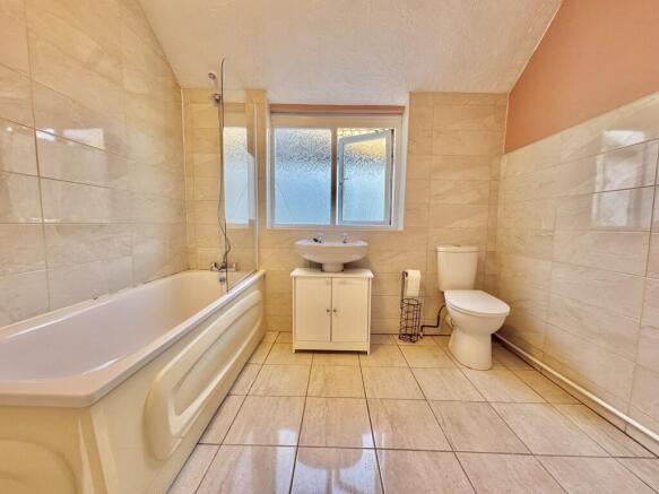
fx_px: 266
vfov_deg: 85.7
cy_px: 247
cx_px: 330
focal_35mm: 14
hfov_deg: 102.1
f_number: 2.2
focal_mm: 2.22
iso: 320
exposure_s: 1/100
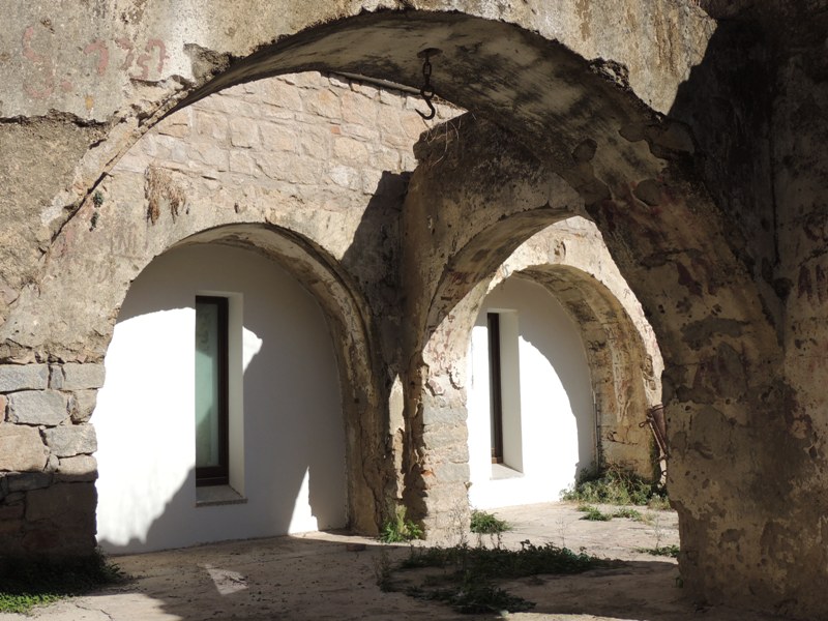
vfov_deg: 36.0
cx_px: 414
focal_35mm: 40
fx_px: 957
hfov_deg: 46.8
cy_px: 310
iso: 100
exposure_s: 1/1250
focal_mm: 7.1
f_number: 3.7
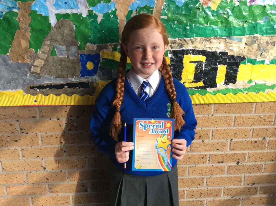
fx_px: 255
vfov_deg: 44.1
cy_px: 103
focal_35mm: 32
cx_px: 138
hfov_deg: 56.9
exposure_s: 1/123
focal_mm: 3.3
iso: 32
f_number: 2.4
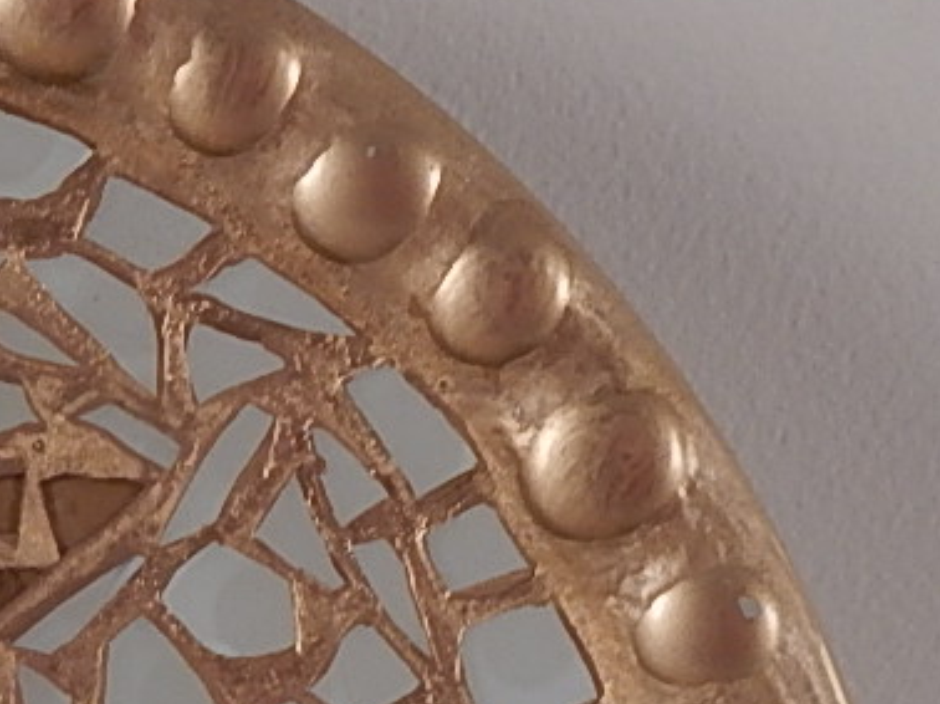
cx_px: -281
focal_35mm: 144
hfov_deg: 13.2
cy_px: 1177
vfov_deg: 9.9
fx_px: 3908
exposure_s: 1/60
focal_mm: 6.1
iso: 125
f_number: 3.3
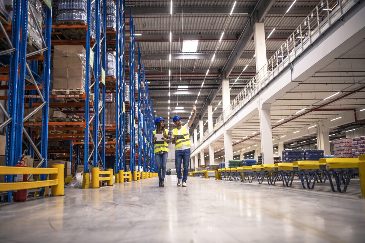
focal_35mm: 35
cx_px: 182
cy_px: 122
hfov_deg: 54.4
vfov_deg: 37.9
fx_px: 355
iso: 500
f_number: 1.4
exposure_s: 1/250
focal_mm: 35
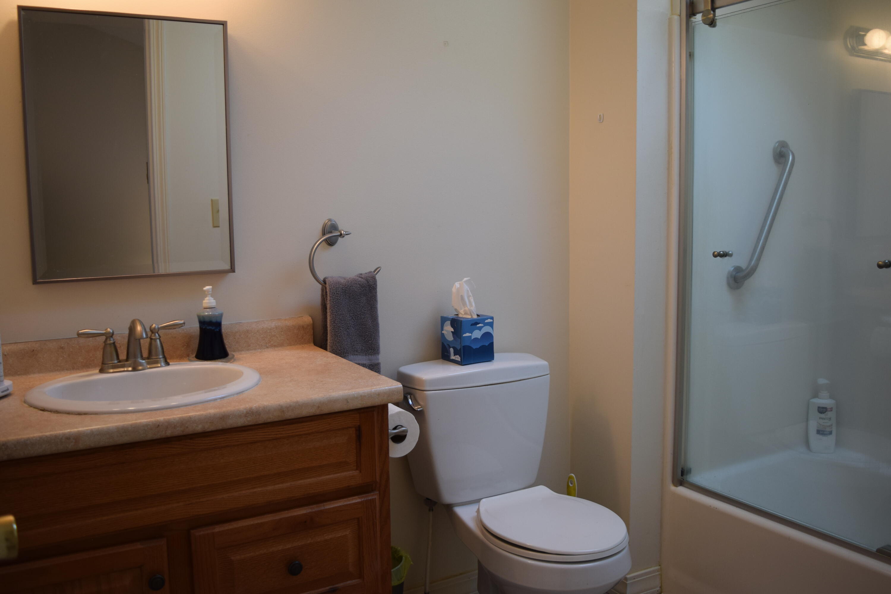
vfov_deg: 40.0
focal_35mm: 33
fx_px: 817
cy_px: 297
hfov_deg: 57.2
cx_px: 446
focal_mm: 22
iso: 400
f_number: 4
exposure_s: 1/60
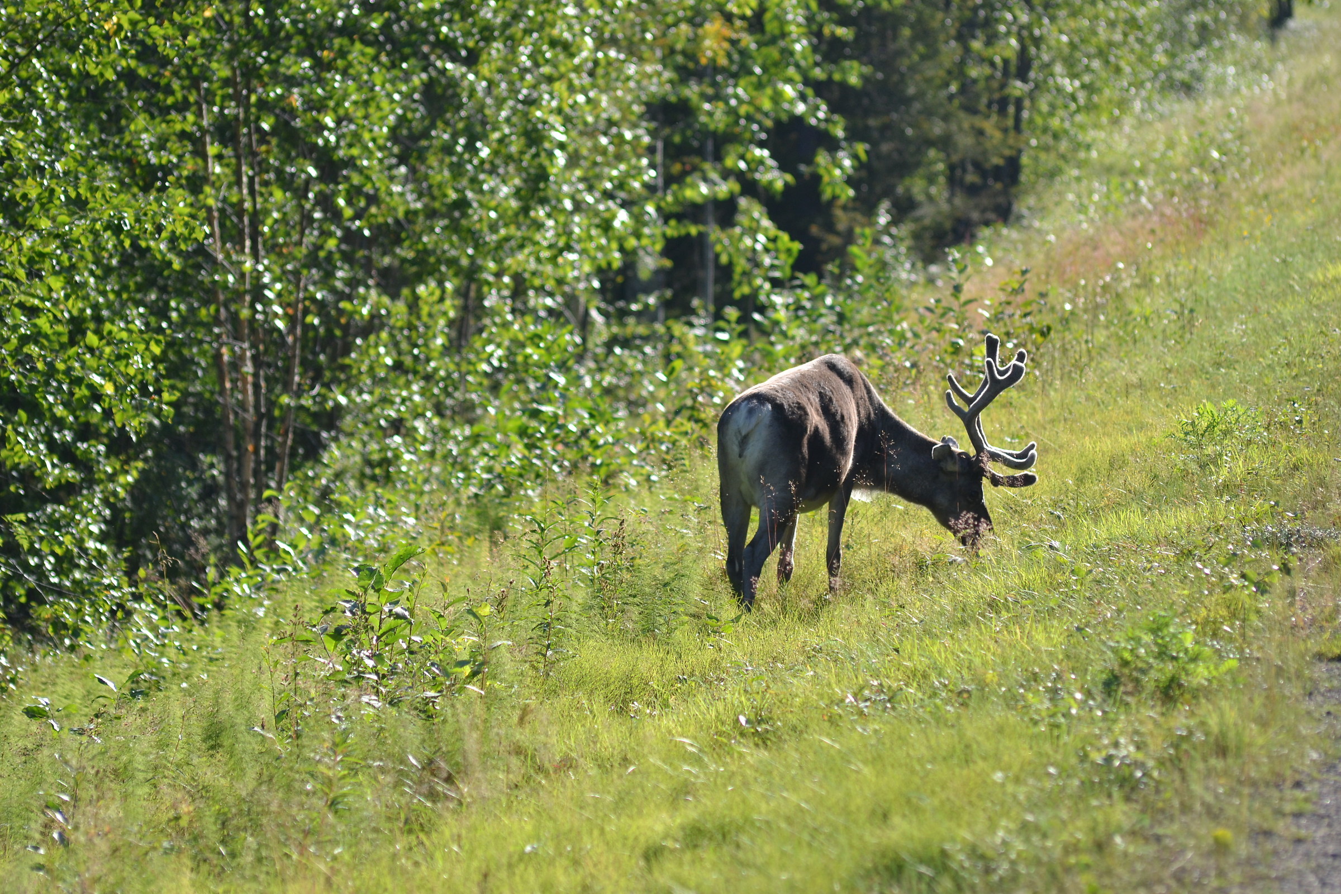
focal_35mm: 225
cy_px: 447
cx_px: 670
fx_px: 8381
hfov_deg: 9.1
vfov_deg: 6.1
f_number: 4.5
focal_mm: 150
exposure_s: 1/1250
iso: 400
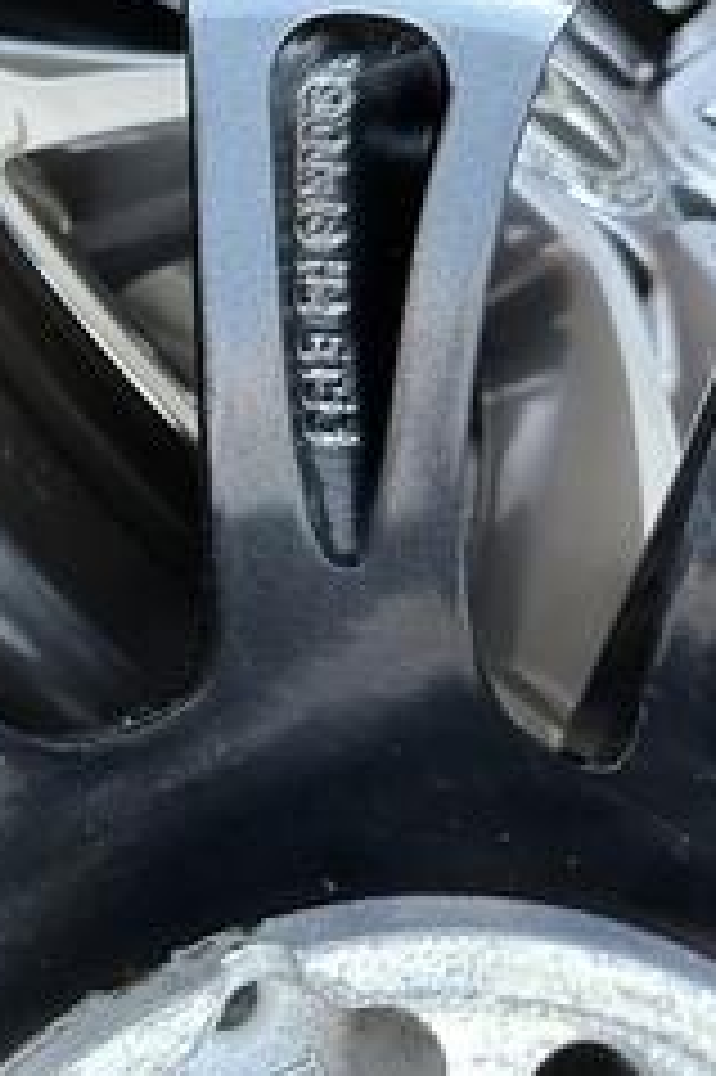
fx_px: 1404
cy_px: 455
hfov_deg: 24.5
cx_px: -243
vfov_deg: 41.8
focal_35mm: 47
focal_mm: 6.86
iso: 800
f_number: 1.78
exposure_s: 1/60
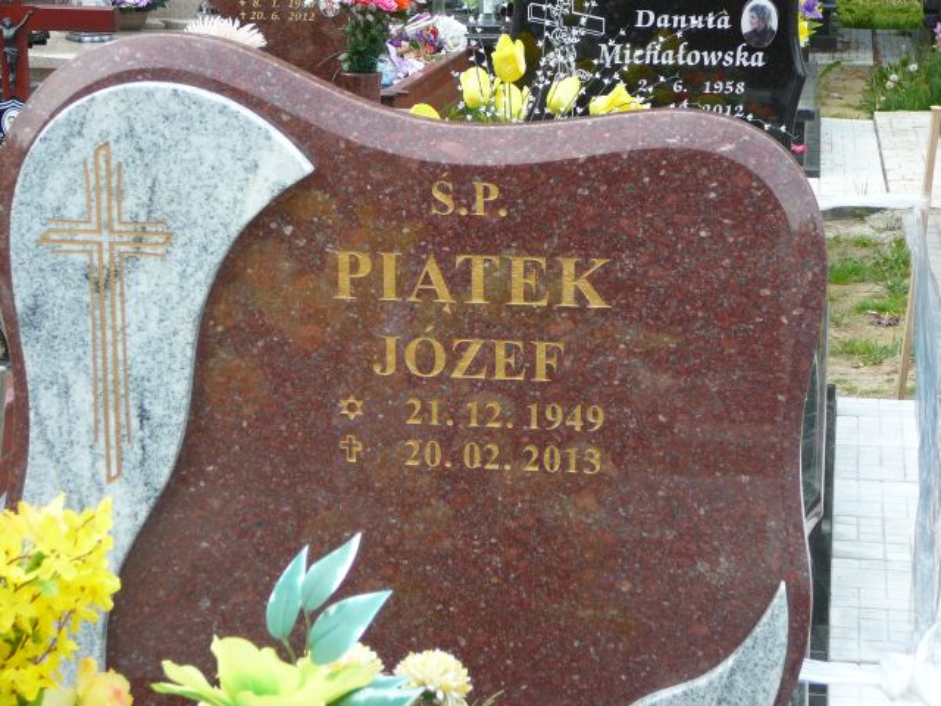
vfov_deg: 19.1
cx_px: 470
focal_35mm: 77
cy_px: 353
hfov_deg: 25.3
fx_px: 2093
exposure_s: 1/160
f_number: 3.7
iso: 80
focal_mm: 11.5
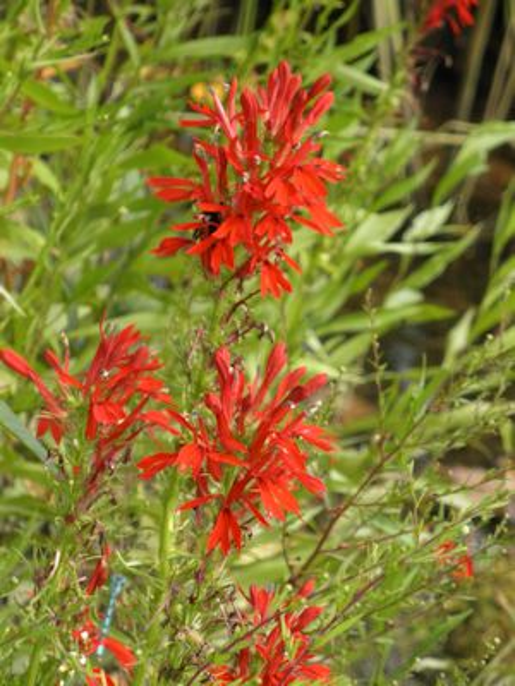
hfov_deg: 7.6
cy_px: 343
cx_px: 258
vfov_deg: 10.1
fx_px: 3888
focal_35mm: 196
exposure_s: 1/200
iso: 200
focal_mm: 35
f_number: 5.9
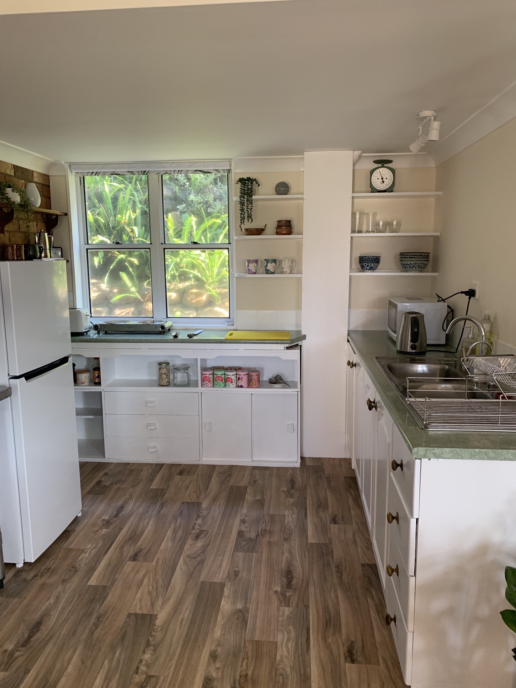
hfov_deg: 53.1
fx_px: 517
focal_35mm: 26
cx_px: 258
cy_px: 344
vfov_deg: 67.3
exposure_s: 1/60
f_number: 1.8
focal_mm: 4.25
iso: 160
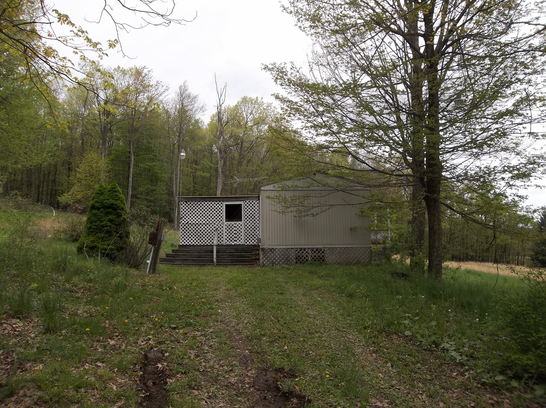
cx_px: 273
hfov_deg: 65.4
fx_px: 425
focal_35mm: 27
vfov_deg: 51.2
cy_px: 204
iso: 80
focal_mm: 4.9
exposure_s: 1/400
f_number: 3.5
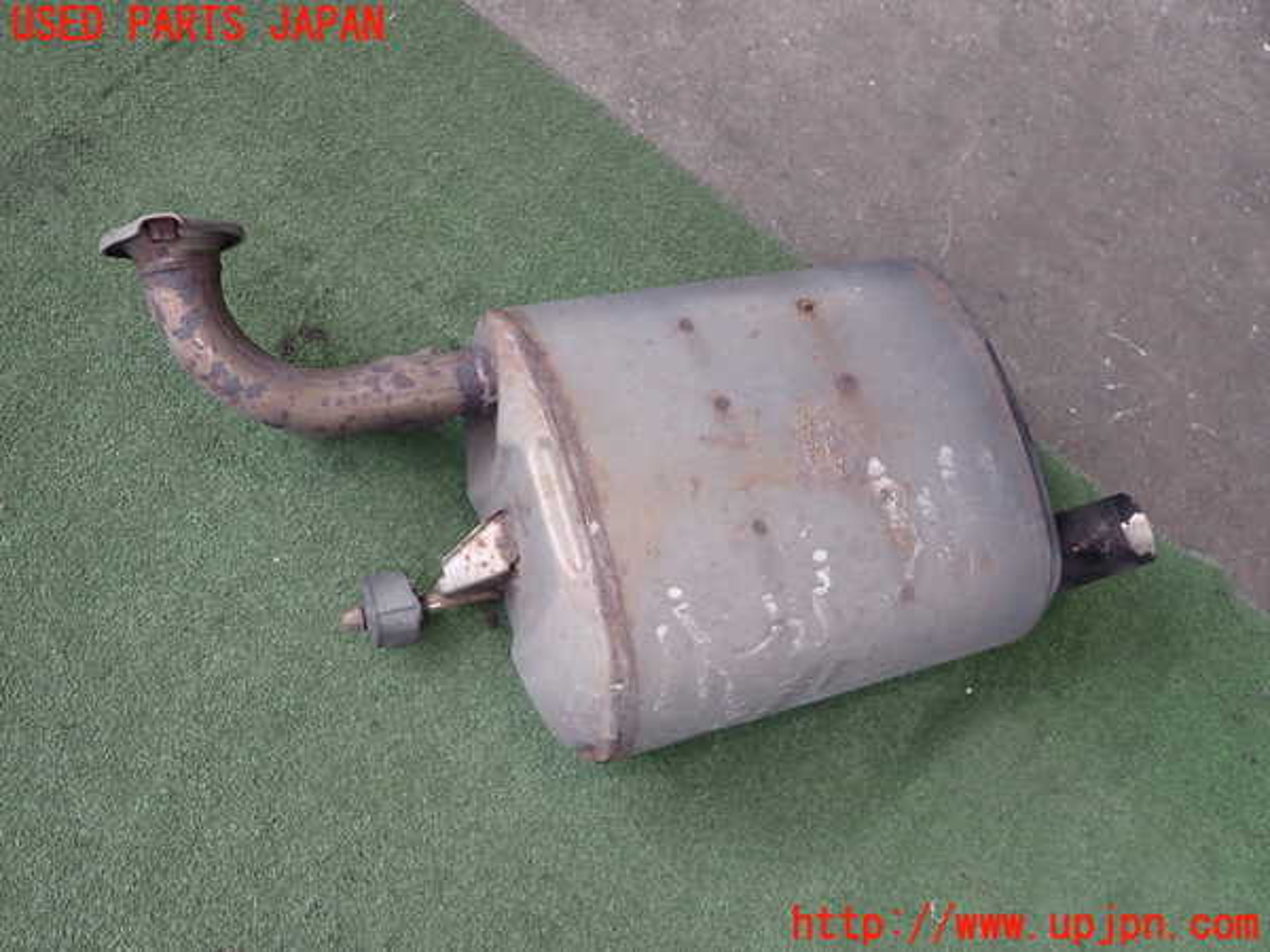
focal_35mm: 30
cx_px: 635
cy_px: 476
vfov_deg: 46.8
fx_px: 1101
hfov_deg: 60.0
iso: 200
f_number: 2.3
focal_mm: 5.4
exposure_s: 1/125
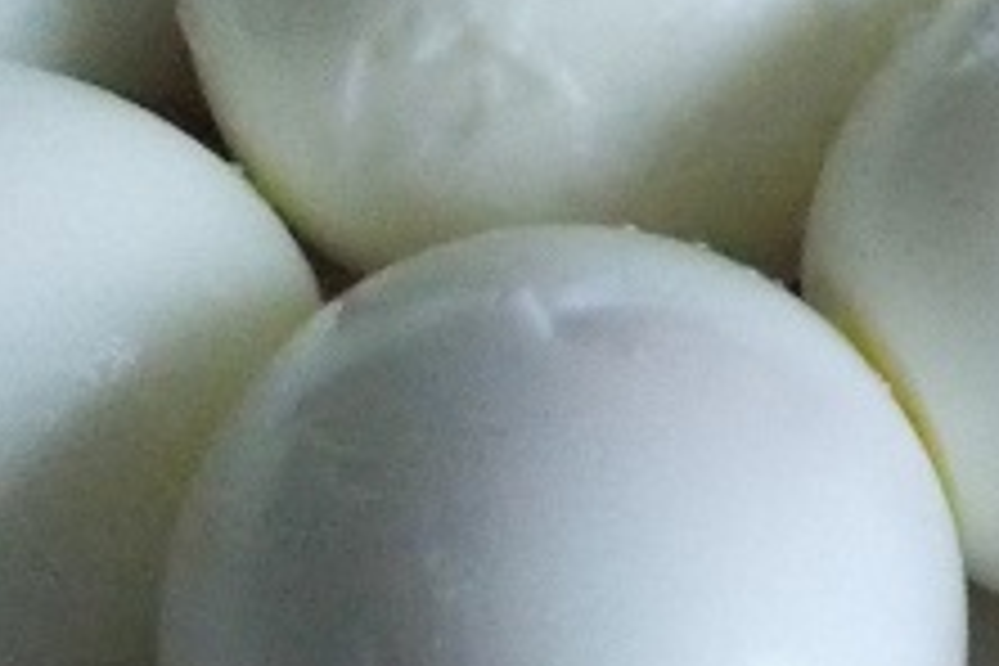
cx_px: 1539
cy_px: 122
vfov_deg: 10.9
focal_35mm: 125
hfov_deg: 15.1
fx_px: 3468
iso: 800
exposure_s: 1/40
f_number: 3.2
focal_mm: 4.6
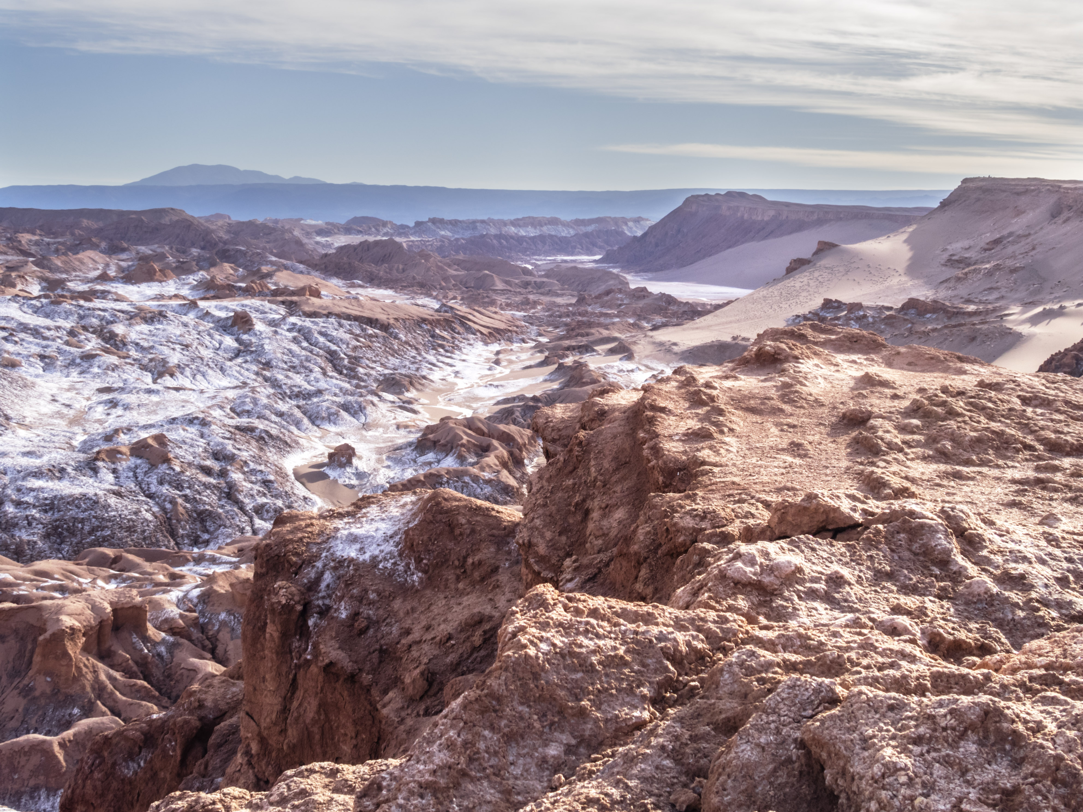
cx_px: 542
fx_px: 1564
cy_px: 406
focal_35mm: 50
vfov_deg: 29.1
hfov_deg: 38.2
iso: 100
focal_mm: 10.8
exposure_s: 1/500
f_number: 5
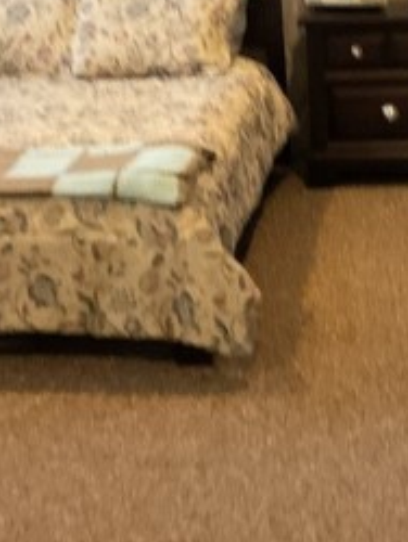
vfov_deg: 22.0
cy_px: 219
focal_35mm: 89
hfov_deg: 16.5
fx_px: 1396
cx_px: 310
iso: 500
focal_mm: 3
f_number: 1.8
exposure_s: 1/30
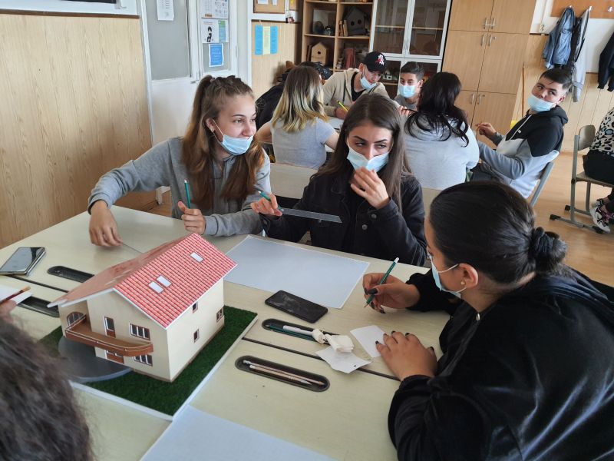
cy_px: 230
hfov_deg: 67.3
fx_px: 461
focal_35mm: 26
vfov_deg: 53.1
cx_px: 307
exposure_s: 1/100
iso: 320
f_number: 1.7
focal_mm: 4.32
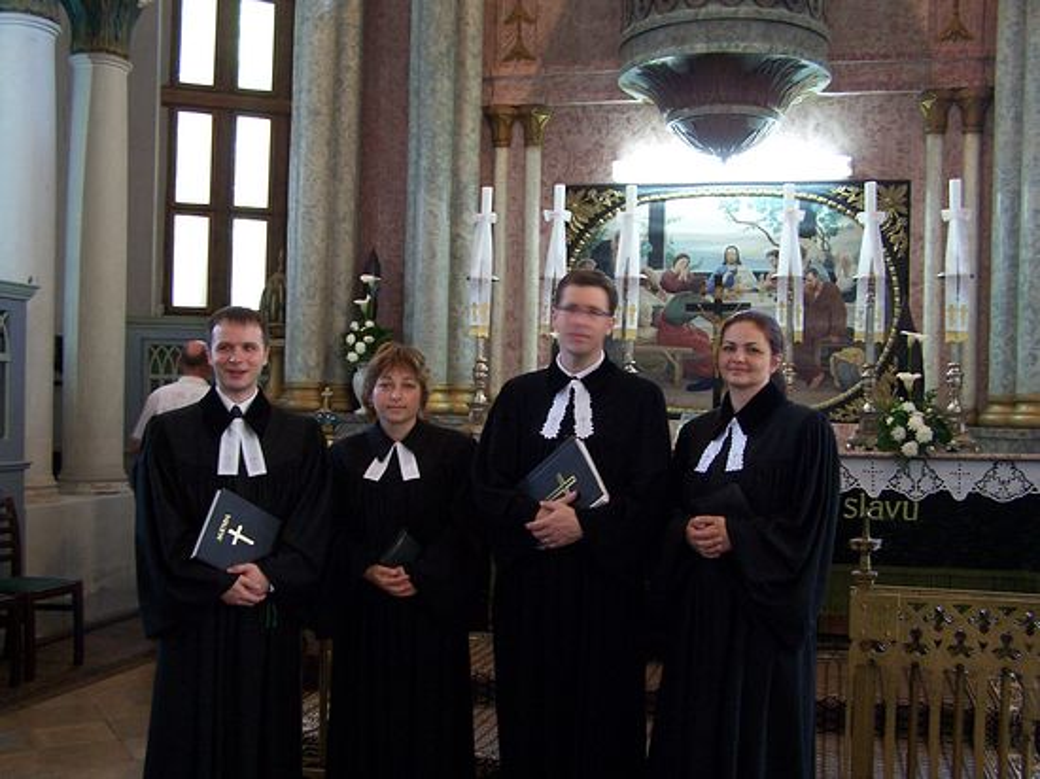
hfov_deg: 49.0
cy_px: 390
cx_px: 520
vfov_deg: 37.7
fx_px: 1141
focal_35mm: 38
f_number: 2.8
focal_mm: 6.3
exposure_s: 1/8
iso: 140
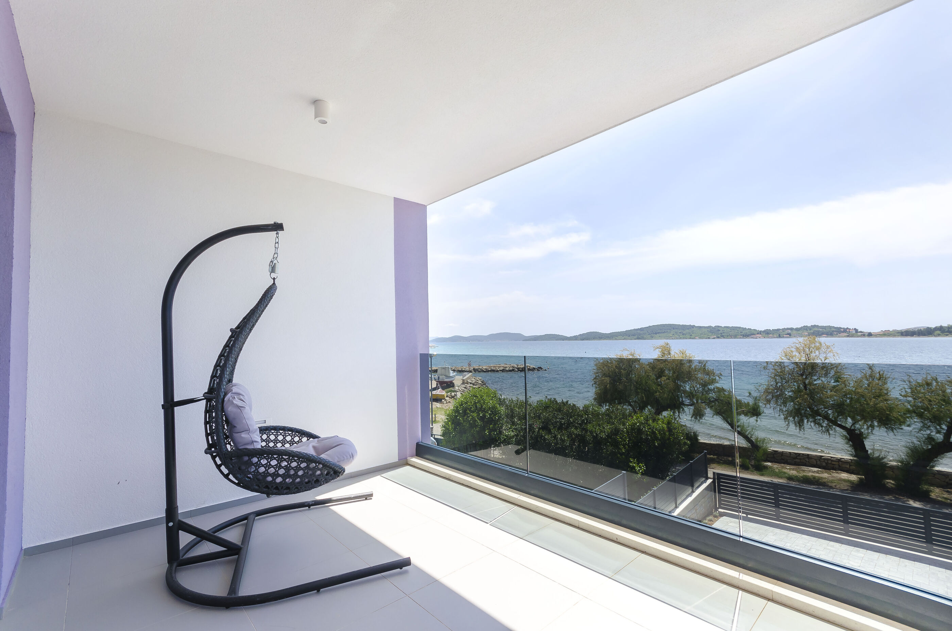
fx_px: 396
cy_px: 316
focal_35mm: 15
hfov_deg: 100.5
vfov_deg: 77.1
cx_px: 476
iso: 100
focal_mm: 10
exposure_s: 1/200
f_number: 8
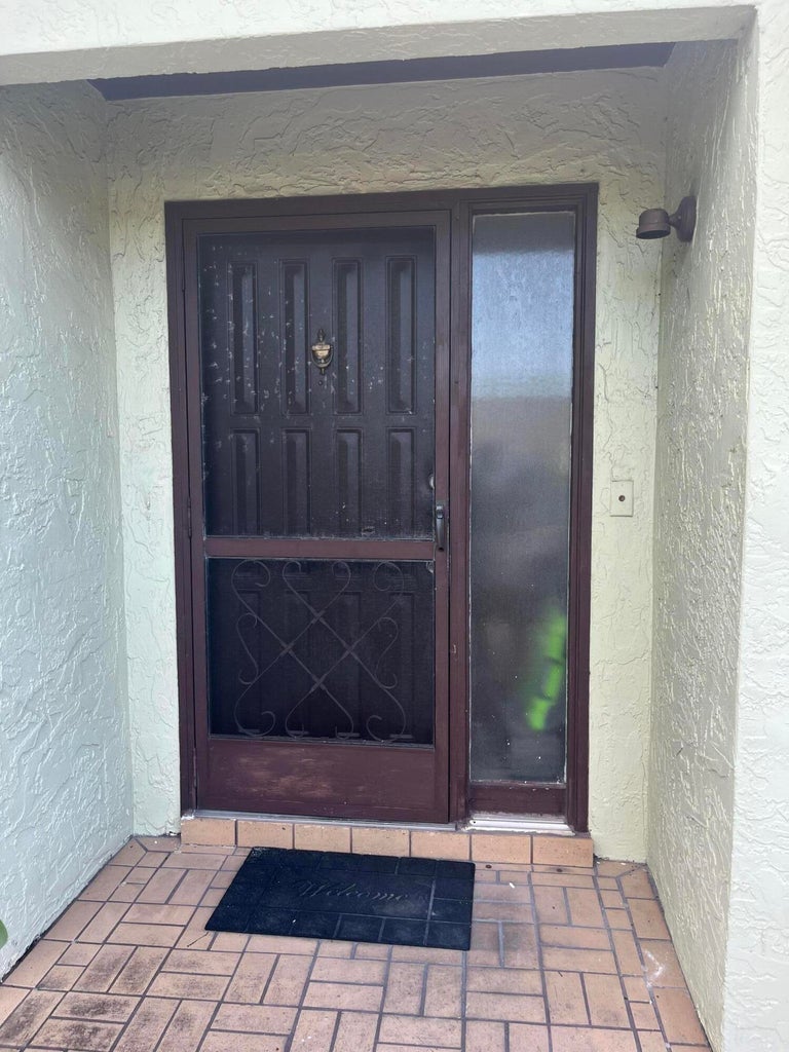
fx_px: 790
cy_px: 526
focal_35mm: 26
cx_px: 394
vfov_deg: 67.3
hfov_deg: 53.1
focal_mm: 5.1
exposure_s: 1/122
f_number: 1.6
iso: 32
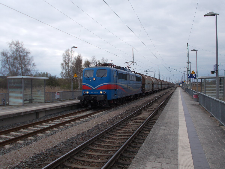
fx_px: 221
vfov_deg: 41.8
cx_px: 112
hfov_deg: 54.0
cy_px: 84
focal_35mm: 34
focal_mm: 6
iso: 80
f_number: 3.6
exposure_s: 1/500
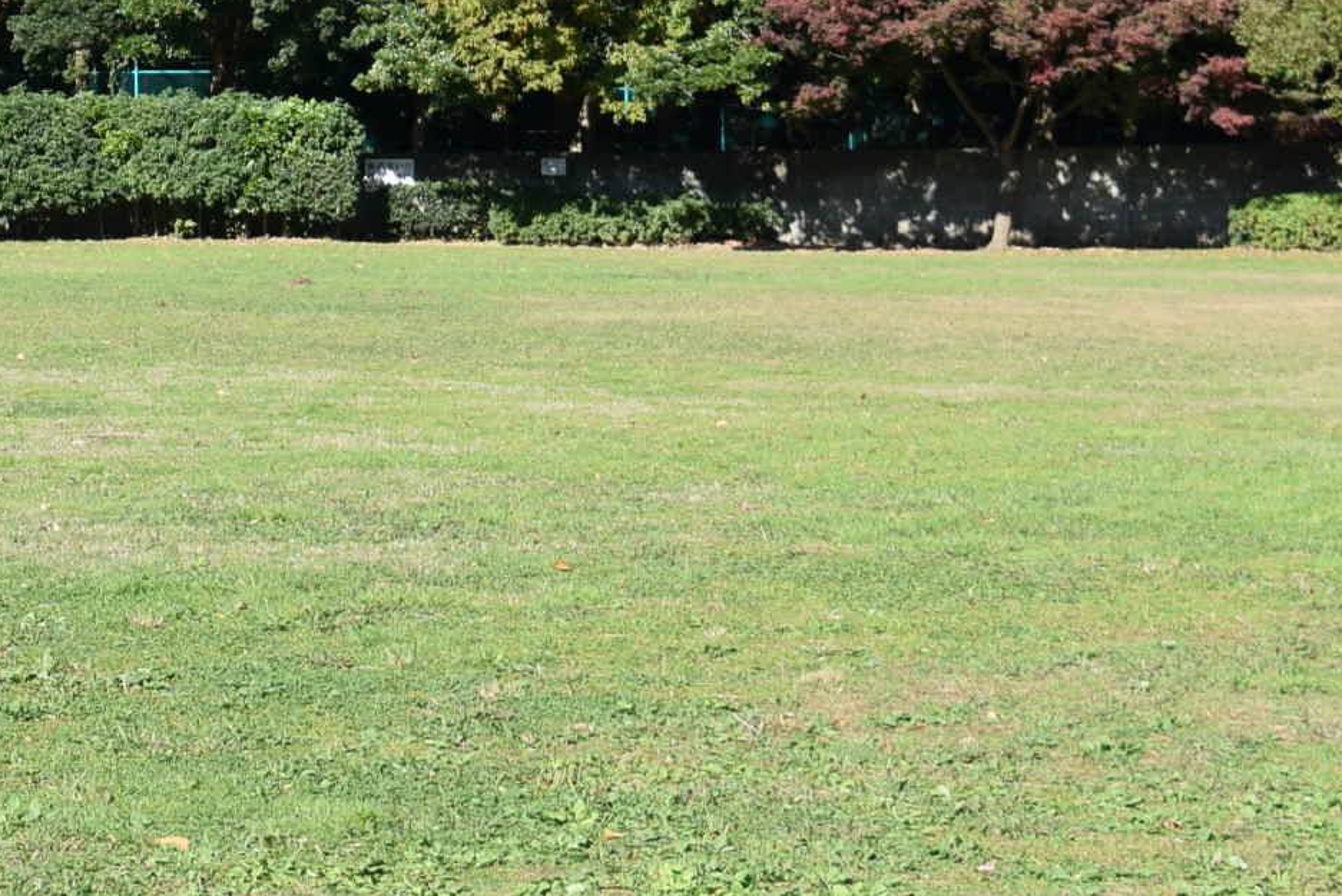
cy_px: -225
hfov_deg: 17.7
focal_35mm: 115
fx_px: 4289
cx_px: 325
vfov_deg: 11.7
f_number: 5.6
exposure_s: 1/1250
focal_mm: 24
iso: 400
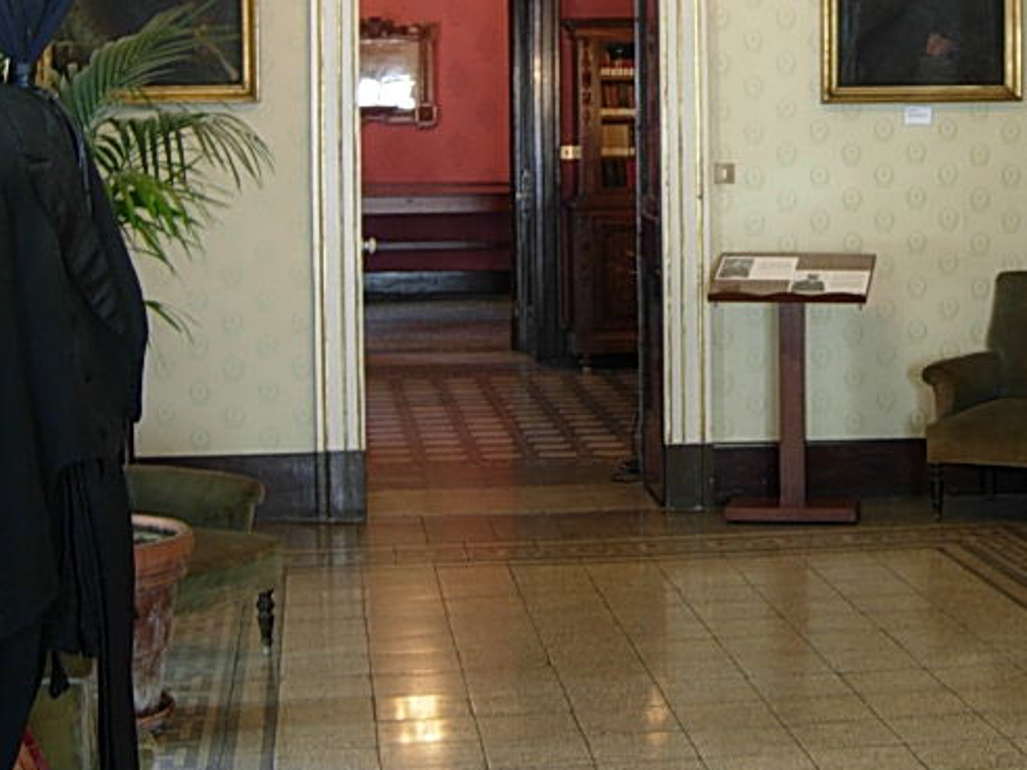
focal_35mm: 75
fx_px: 2225
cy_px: 184
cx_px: 793
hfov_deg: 25.6
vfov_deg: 19.5
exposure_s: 1/7.5
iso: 50
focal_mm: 7.5
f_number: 2.7
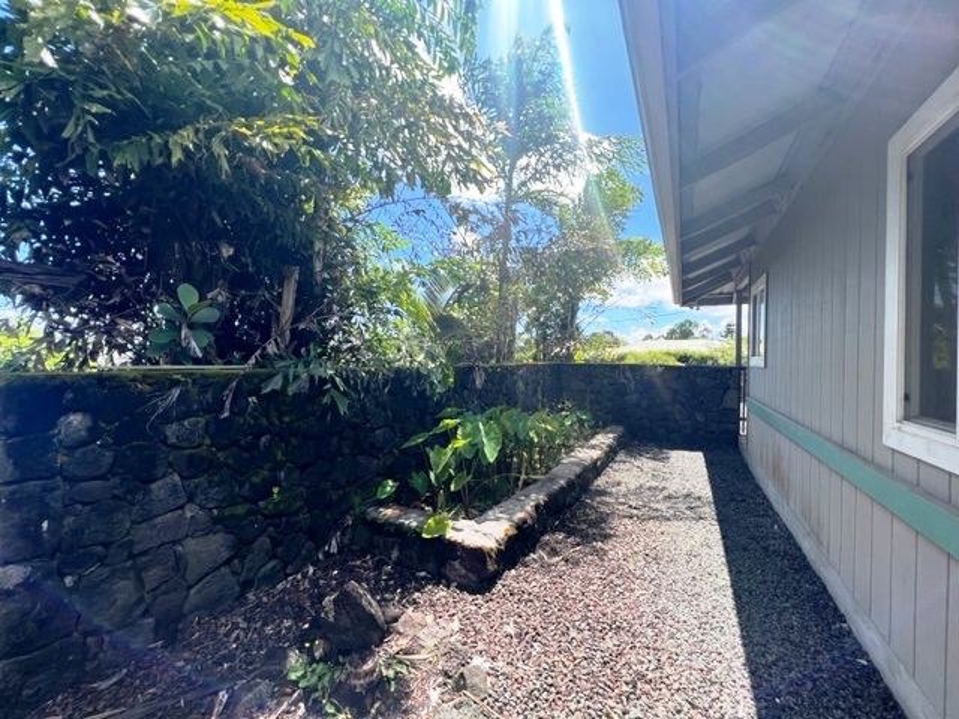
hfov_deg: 106.2
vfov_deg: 89.9
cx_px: 480
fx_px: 360
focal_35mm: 13
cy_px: 360
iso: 32
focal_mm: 1.57
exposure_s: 1/539
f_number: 1.8
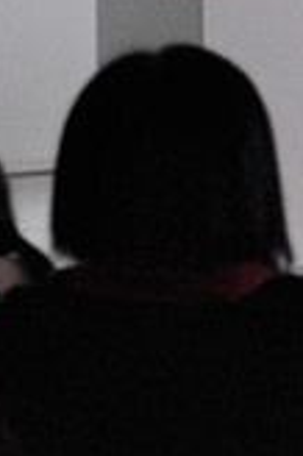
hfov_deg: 5.1
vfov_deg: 7.6
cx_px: 461
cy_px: -139
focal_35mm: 269
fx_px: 3403
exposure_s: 1/60
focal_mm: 42
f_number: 4.8
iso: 3200
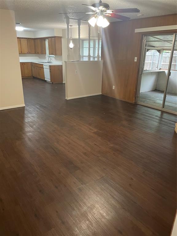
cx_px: 88
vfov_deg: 67.3
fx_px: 177
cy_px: 118
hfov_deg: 53.1
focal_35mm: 26
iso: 320
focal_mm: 4.2
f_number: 1.6
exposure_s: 1/40
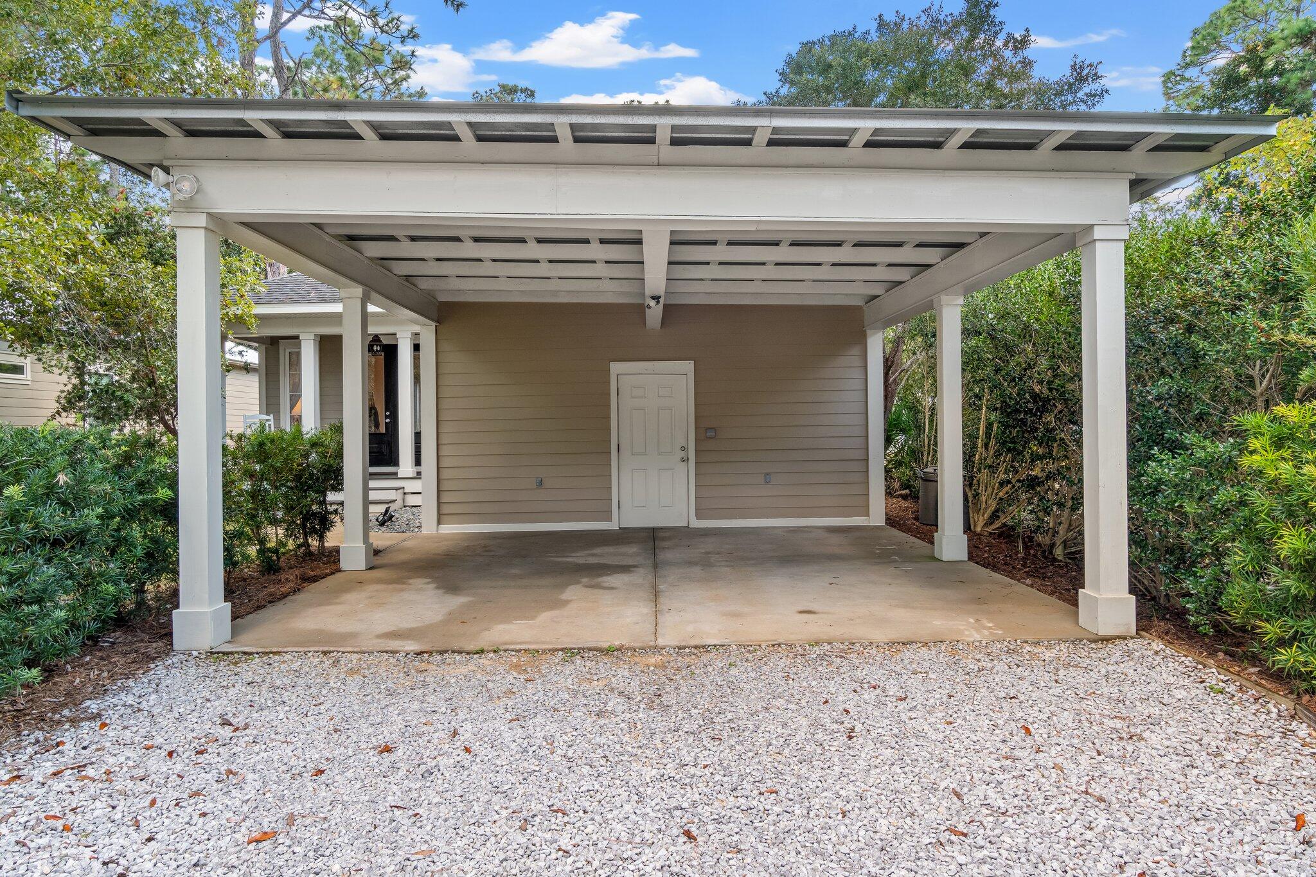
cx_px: 658
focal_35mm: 21
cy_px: 438
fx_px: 768
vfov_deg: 59.5
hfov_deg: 81.2
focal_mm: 14
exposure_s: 1/4
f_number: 8
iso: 100
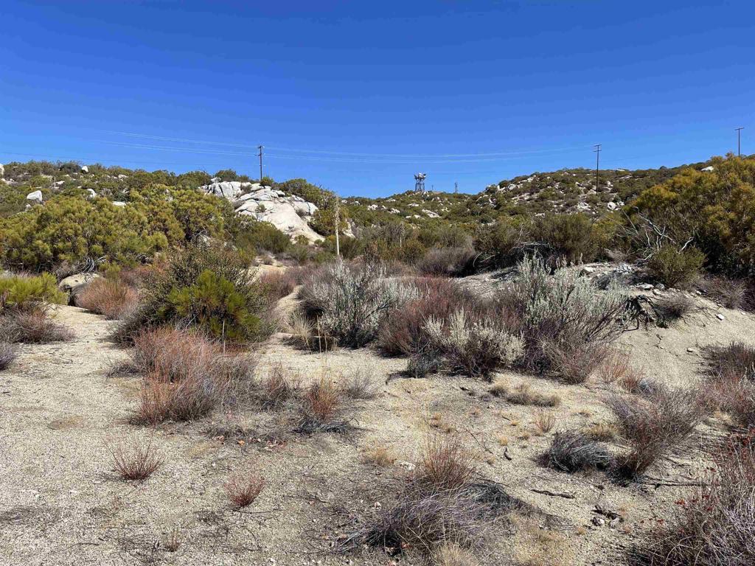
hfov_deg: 69.4
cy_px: 283
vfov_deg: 54.9
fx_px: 545
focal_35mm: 25
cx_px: 378
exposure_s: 1/3559
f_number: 1.6
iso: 32
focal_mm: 5.1
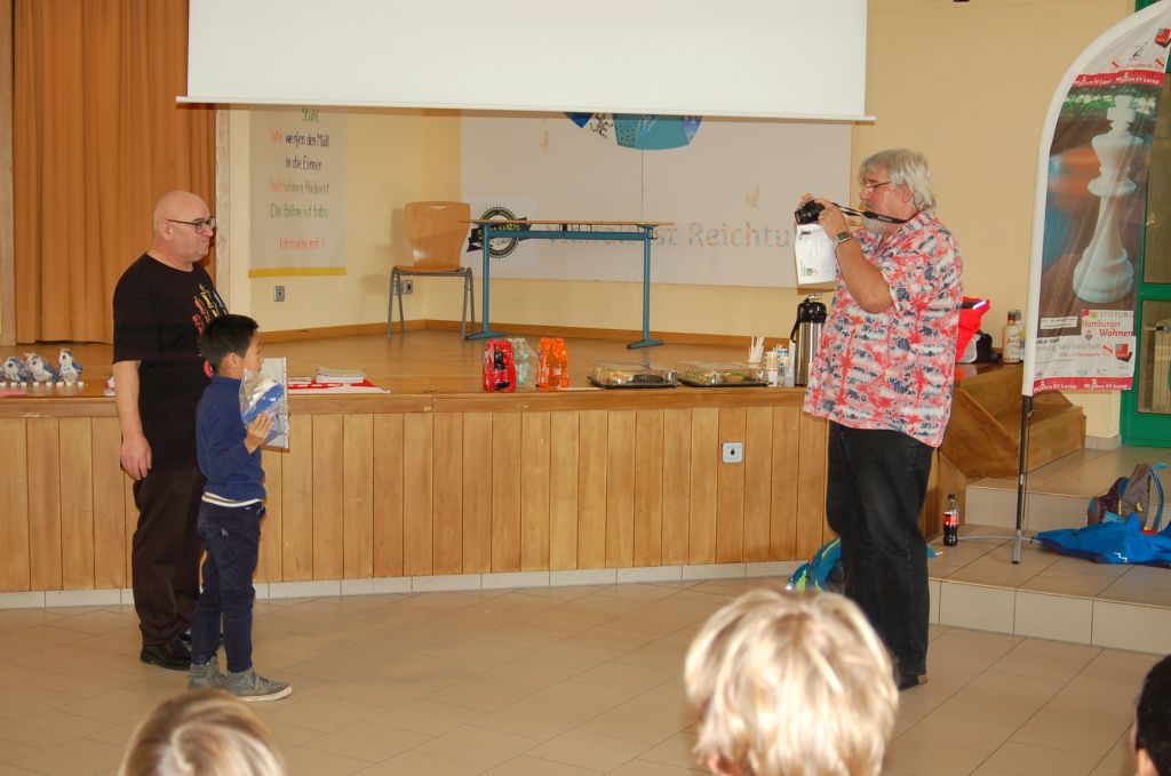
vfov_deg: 26.4
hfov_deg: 38.9
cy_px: 388
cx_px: 586
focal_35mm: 51
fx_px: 1656
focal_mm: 34
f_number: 3.5
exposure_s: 1/60
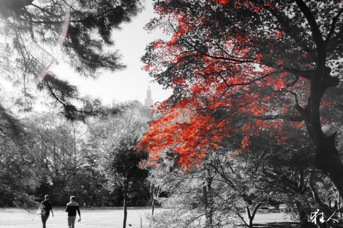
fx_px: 257
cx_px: 172
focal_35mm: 27
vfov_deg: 47.9
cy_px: 114
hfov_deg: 67.4
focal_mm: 18
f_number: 6.3
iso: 100
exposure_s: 1/40
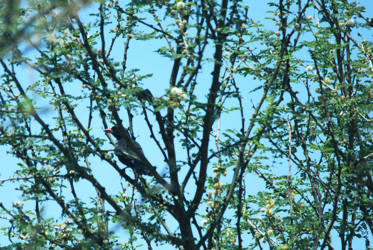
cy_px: 125
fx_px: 7002
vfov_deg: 2.0
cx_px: 186
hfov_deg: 3.1
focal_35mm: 675
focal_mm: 450
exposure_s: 1/500
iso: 220
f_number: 6.3
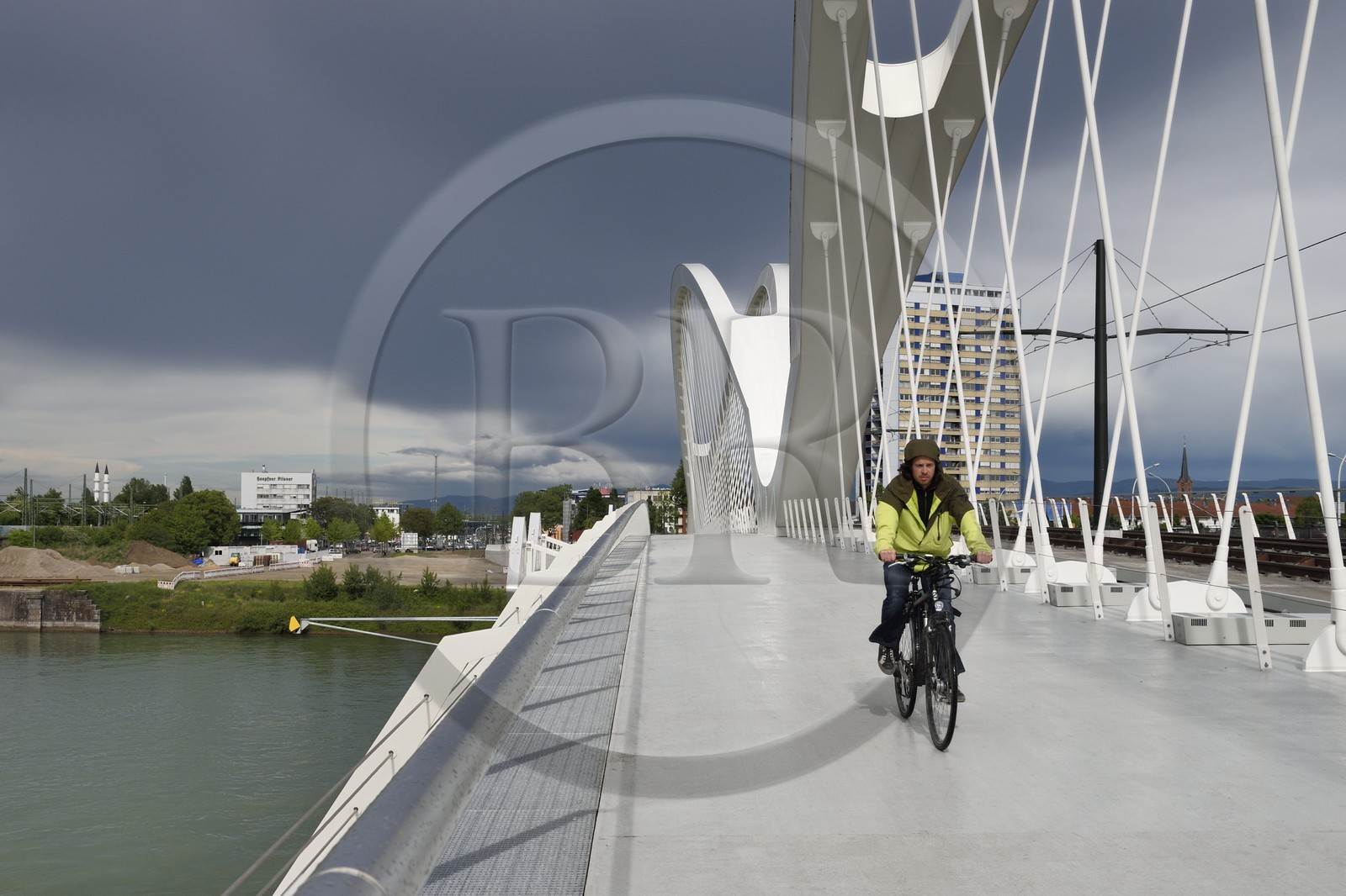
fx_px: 1346
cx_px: 673
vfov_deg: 36.9
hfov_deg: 53.1
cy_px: 448
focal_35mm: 36
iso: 400
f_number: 16
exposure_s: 1/640
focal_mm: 36
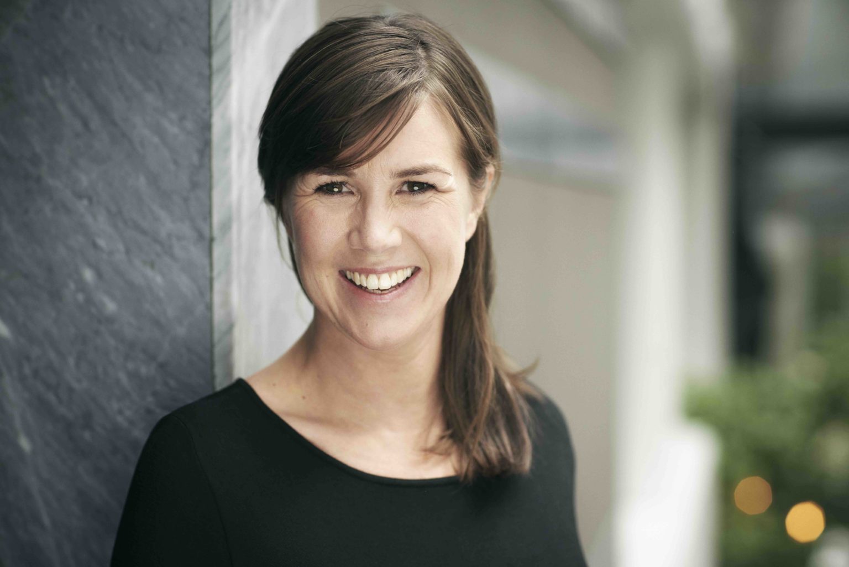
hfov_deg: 23.9
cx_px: 424
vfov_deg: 16.1
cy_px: 284
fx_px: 2005
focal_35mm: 85
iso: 800
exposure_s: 1/640
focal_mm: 85
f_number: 2.8
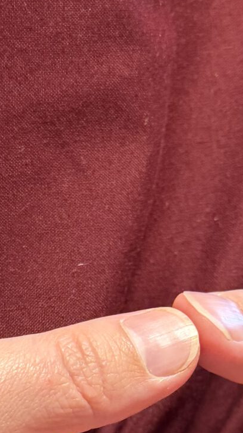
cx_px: 24
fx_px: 1055
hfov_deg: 13.0
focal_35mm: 92
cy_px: 401
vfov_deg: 22.5
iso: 500
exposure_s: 1/60
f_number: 1.78
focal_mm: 6.76
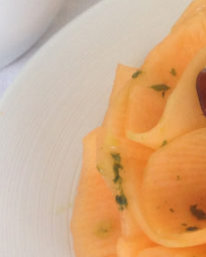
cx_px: 339
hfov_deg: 10.0
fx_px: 1128
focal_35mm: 148
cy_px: 119
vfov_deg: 13.0
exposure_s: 1/120
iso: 50
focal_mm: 4.12
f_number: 2.4
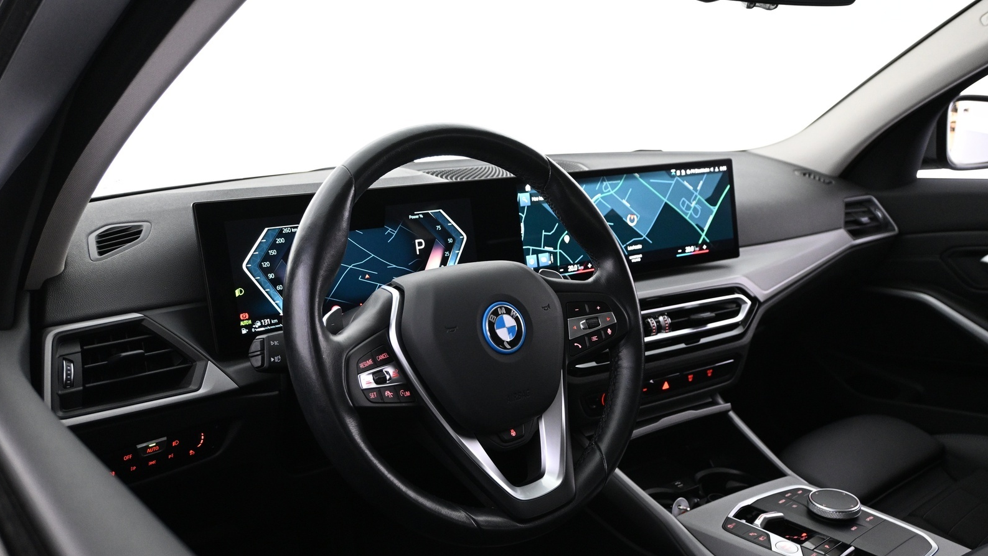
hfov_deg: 62.2
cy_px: 326
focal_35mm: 31
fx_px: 819
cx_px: 499
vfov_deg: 37.4
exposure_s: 1/30
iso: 1600
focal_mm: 19.5
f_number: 3.8
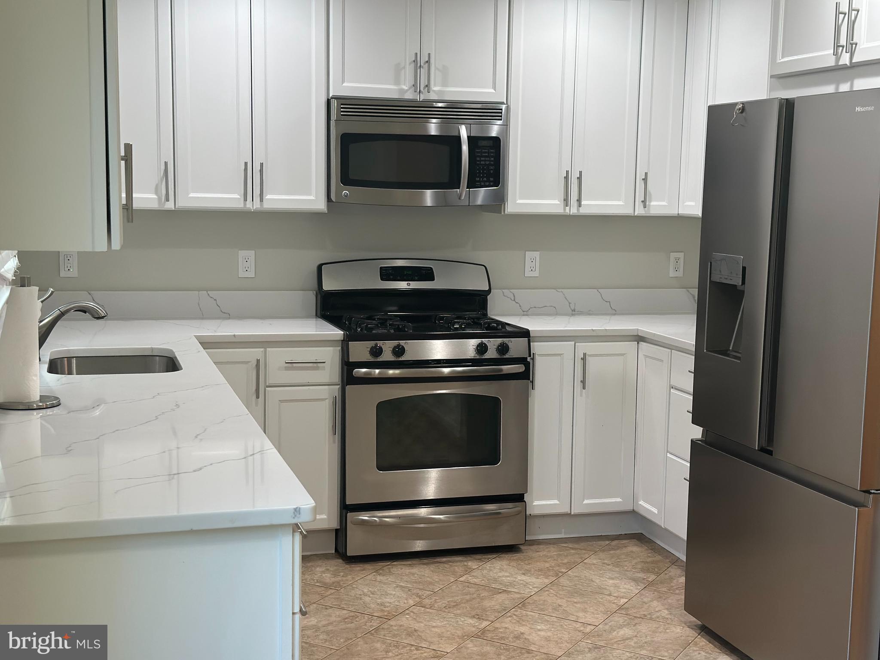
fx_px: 1220
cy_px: 330
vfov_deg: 30.3
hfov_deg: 39.7
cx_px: 440
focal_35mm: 48
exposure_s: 1/120
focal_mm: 6.86
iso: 125
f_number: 1.78
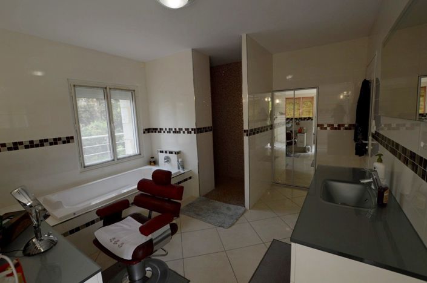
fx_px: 178
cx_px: 214
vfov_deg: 77.2
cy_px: 142
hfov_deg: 100.5
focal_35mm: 15
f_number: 5.6
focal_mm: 10
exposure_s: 1/125
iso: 400
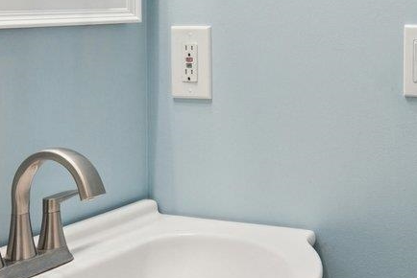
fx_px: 765
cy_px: 1
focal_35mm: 66
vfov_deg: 20.0
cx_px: 536
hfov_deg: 26.2
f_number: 11
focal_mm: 14
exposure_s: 1/5
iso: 100
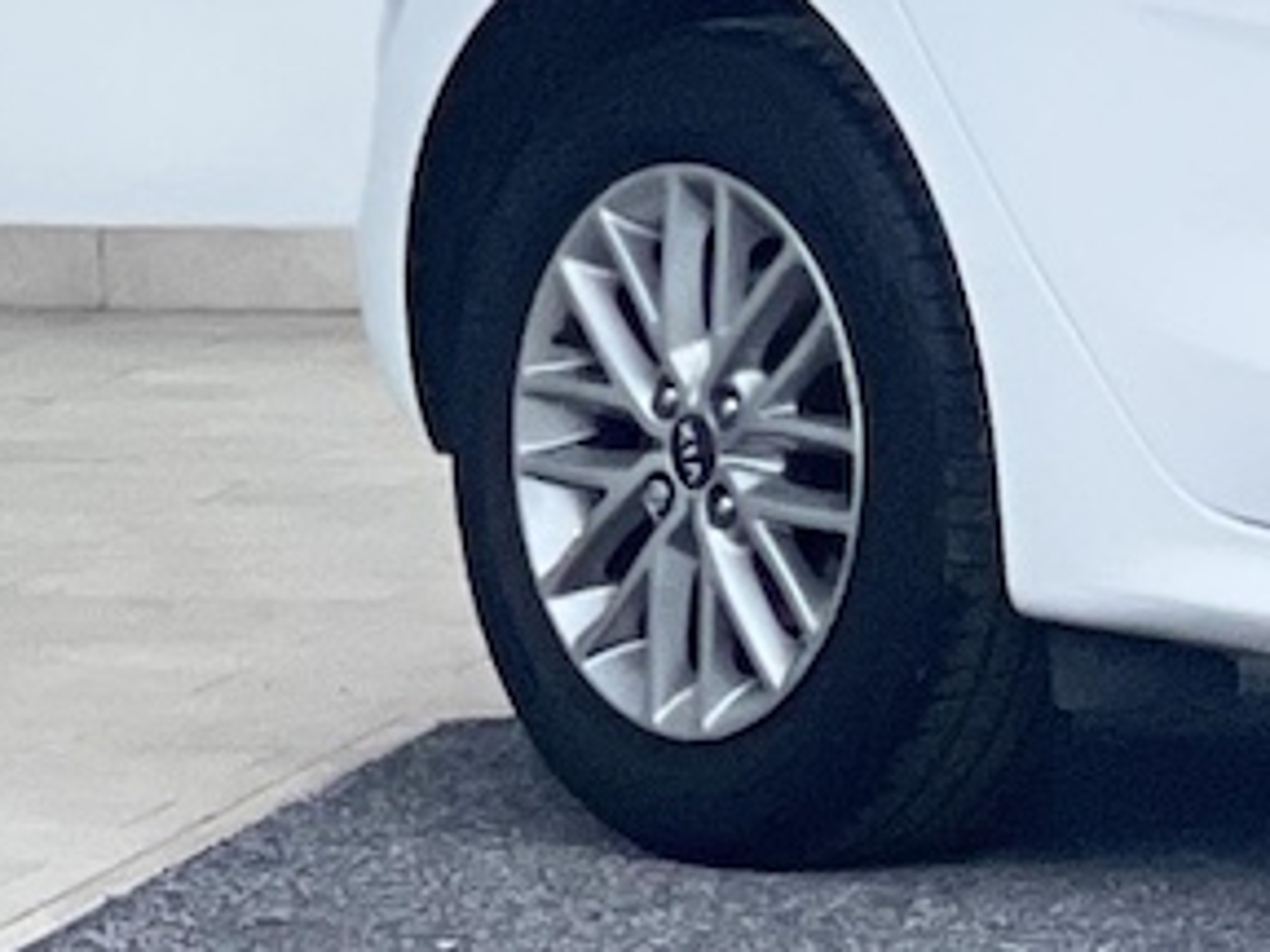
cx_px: 2988
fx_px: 12694
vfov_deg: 4.3
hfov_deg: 5.5
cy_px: 68
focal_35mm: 346
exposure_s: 1/103
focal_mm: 7.5
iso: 250
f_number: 2.2
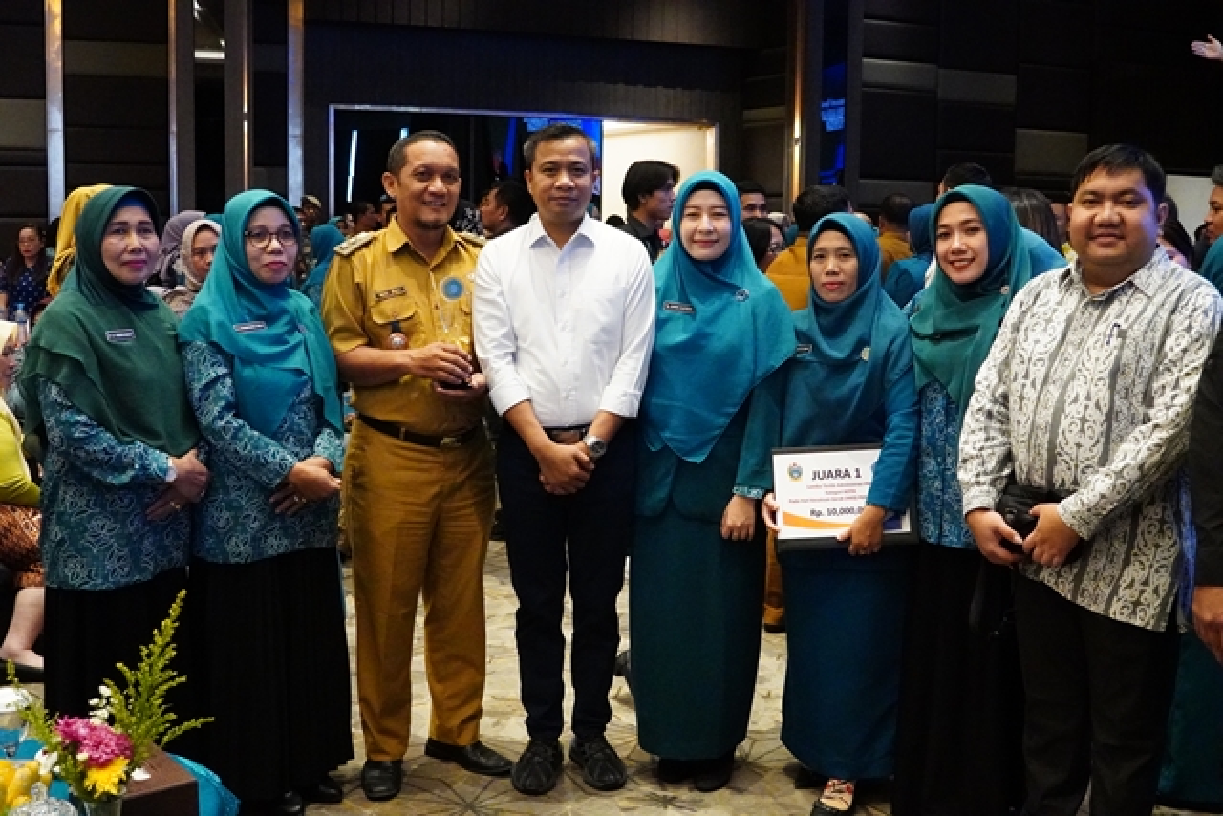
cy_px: 408
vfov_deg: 36.9
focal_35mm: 36
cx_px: 612
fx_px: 1223
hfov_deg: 53.1
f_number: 4
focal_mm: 24
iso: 16000
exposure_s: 1/320
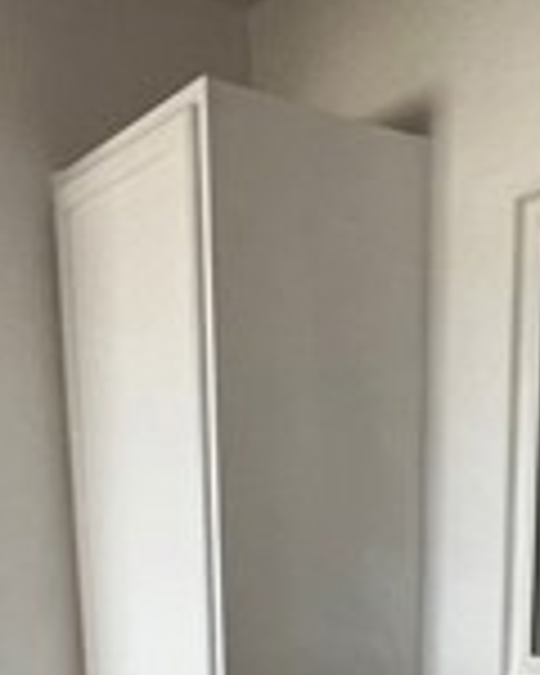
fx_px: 1079
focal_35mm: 54
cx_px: 392
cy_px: 900
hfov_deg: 27.8
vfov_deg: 28.1
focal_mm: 1.57
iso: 100
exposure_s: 1/99
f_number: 1.8
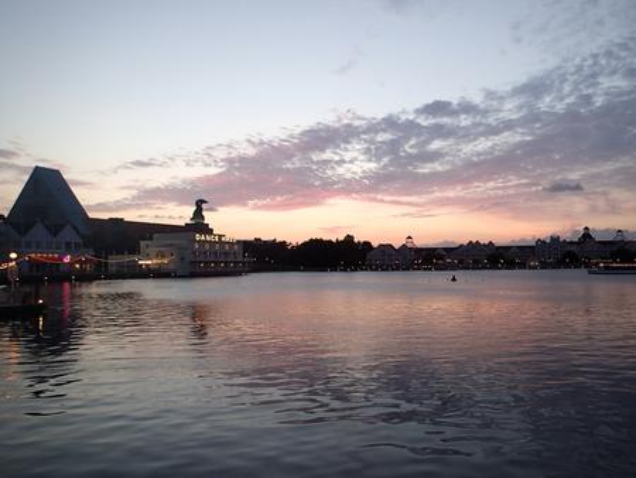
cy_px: 239
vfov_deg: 54.9
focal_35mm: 25
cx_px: 318
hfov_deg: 69.4
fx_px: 460
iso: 125
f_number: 2
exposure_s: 1/60
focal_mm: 4.5
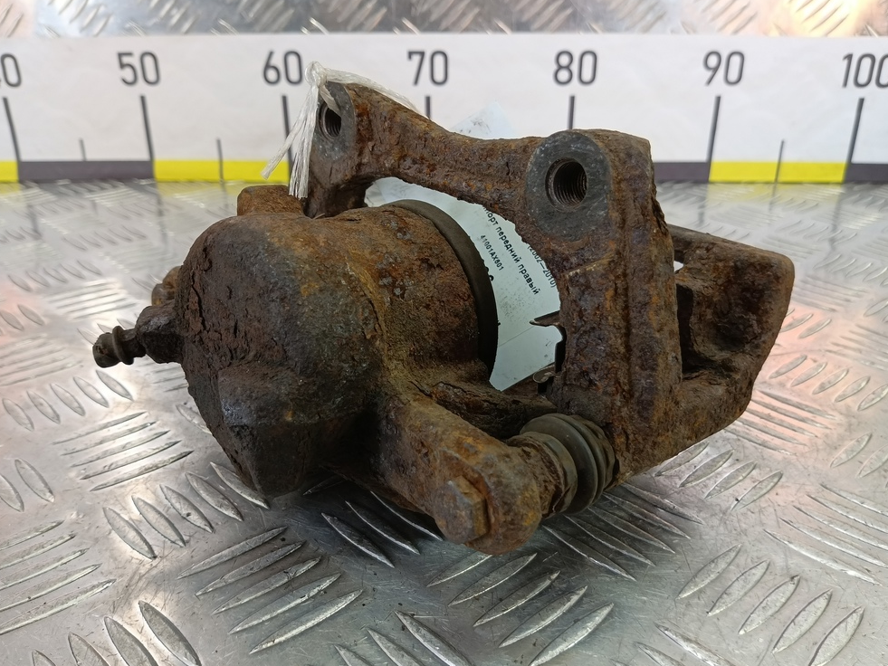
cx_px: 450
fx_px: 616
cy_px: 343
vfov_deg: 56.8
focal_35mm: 24
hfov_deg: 71.6
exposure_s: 1/50
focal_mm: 4.11
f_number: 1.6
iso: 143
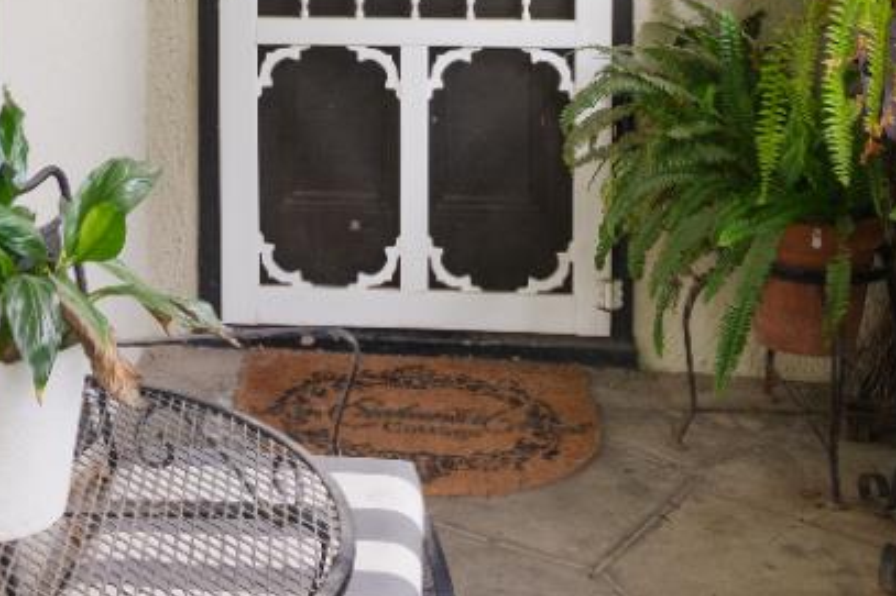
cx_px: 253
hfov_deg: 32.5
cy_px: -95
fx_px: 1514
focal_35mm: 61
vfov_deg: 21.0
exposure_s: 1/5
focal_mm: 11
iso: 100
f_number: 9
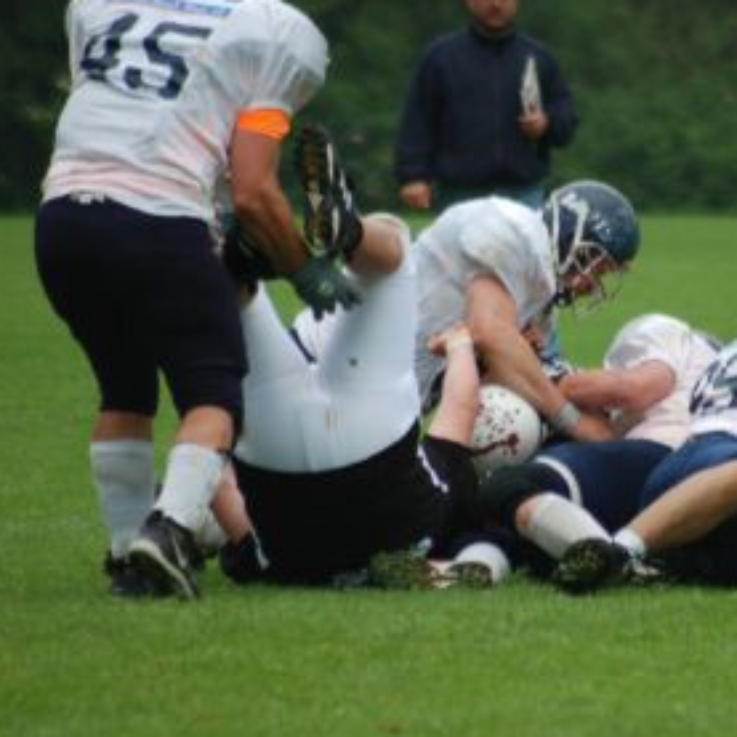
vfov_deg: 2.8
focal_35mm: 624
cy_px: 372
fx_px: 15031
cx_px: 544
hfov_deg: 2.8
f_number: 5.6
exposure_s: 1/500
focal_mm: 300
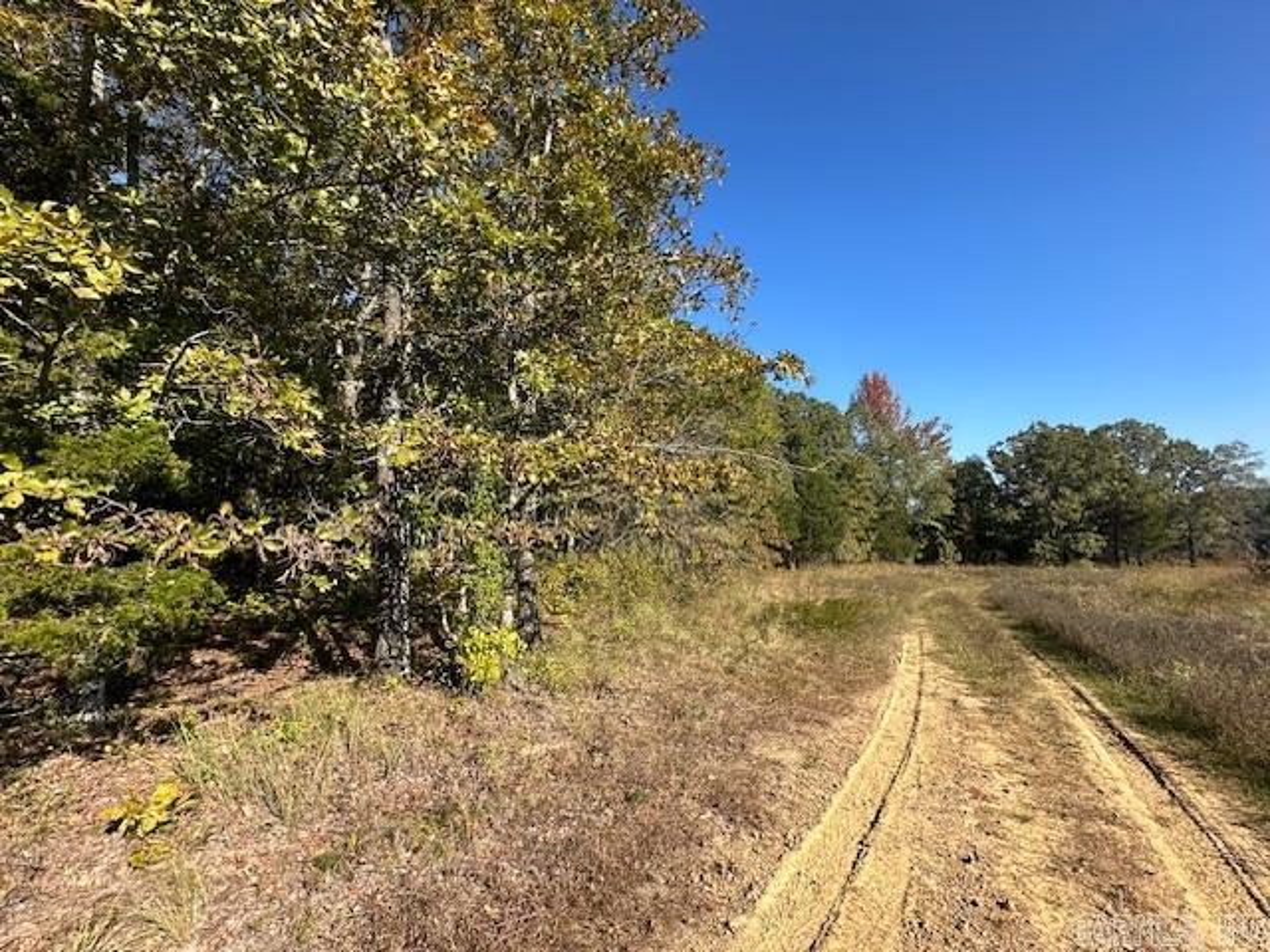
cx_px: 635
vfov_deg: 85.7
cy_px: 476
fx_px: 514
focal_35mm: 14
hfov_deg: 102.1
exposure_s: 1/855
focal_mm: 2.22
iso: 40
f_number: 2.2
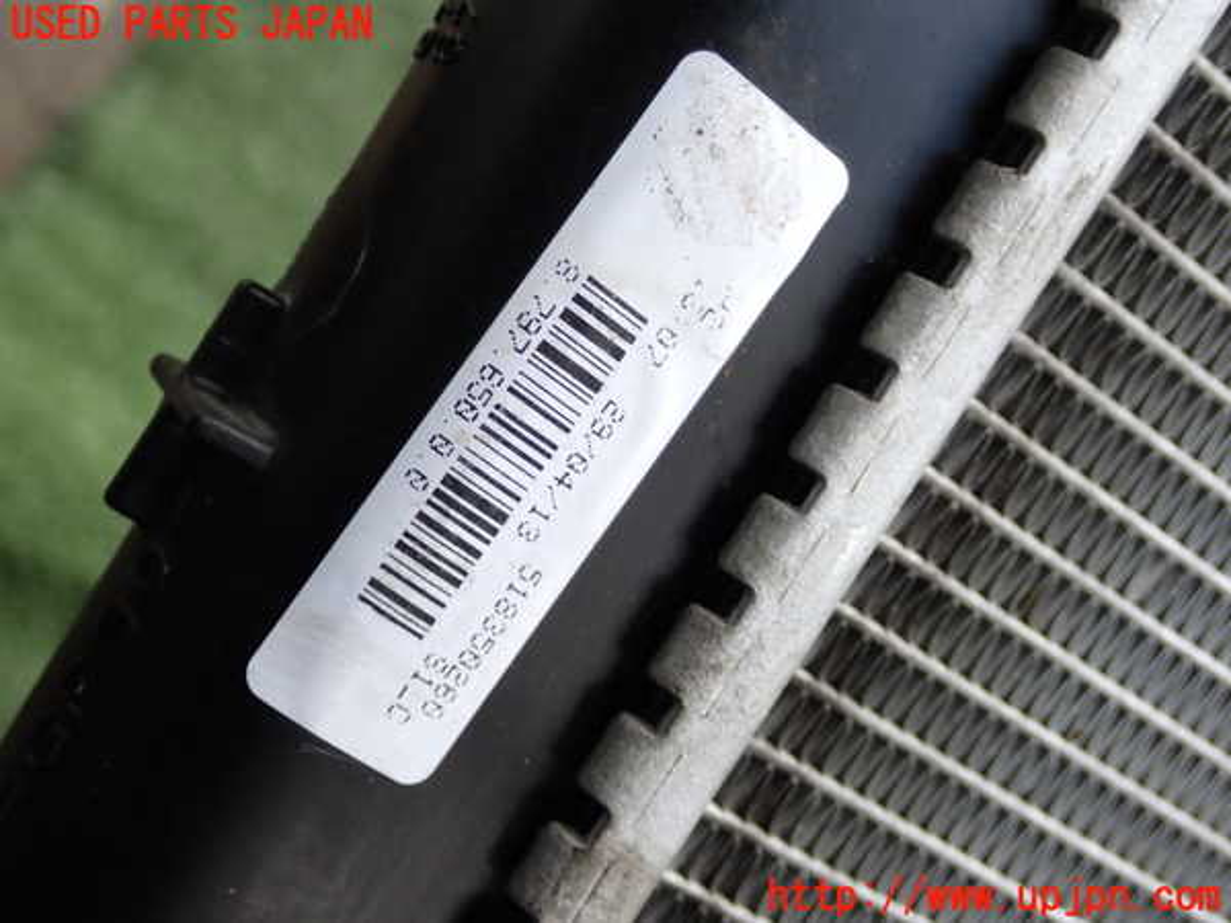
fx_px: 1778
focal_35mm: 50
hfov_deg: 38.2
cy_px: 462
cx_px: 616
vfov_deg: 29.1
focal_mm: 9.01
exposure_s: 1/160
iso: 200
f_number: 3.2
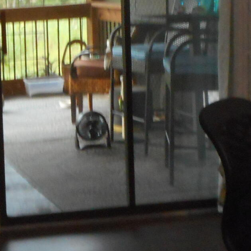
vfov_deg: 16.5
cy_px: 55
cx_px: -39
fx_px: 861
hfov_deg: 16.0
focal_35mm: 105
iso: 360
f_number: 3.7
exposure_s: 1/25
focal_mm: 4.5
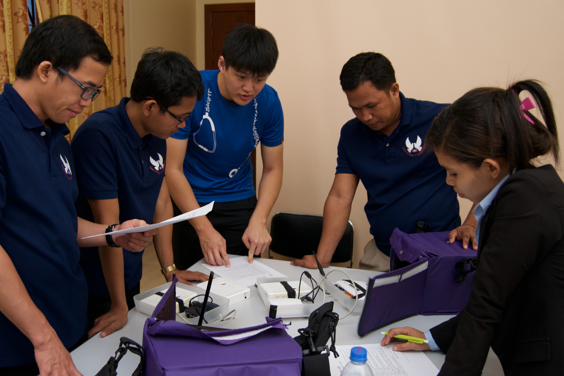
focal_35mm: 33
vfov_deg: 40.0
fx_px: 517
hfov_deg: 57.1
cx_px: 256
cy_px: 199
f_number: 3.5
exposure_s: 1/50
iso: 400
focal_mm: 18
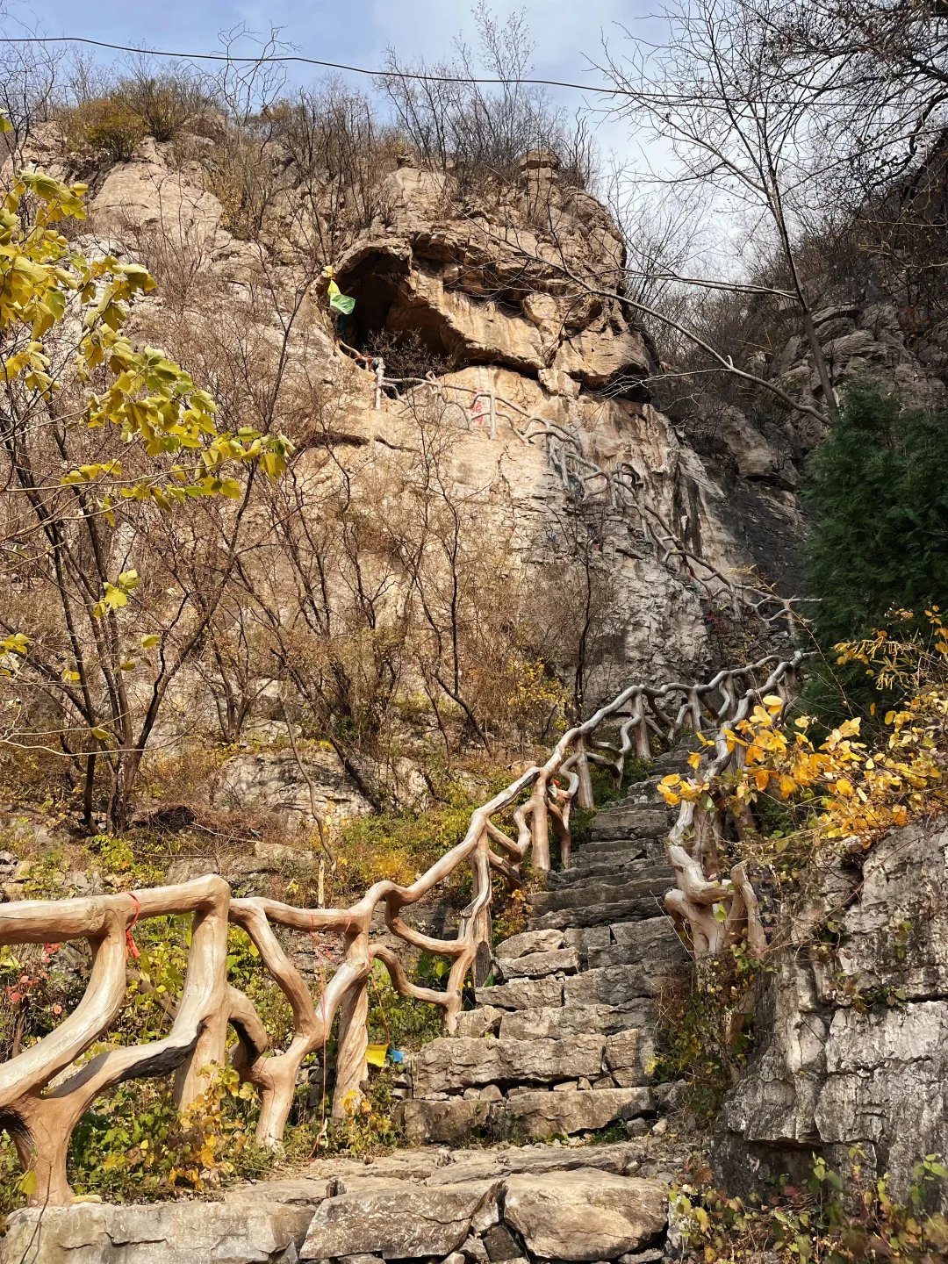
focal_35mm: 26
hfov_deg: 53.1
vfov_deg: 67.3
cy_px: 632
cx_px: 474
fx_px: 949
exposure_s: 1/1325
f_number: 1.6
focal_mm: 5.1
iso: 50
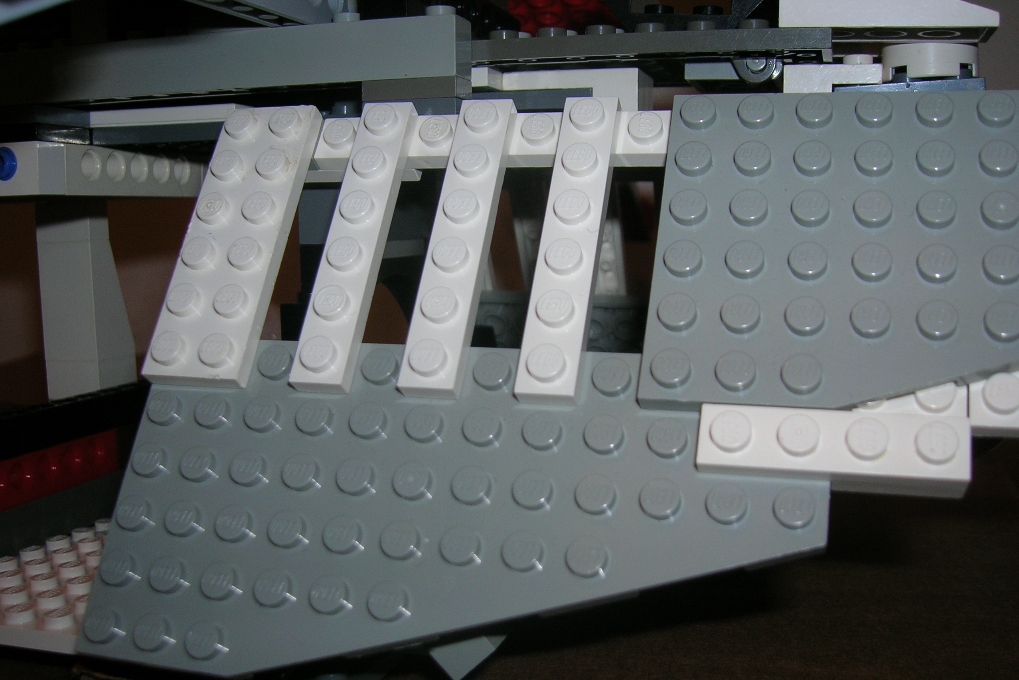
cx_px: 509
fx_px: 1076
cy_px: 372
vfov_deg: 35.0
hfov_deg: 50.7
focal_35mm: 38
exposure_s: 1/60.1
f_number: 2.9
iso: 50
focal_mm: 6
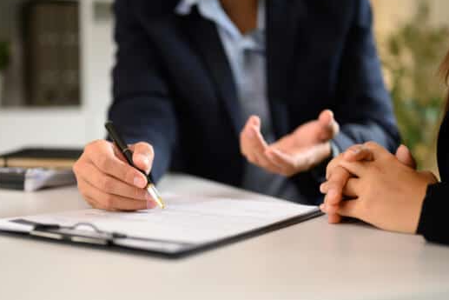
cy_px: 160
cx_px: 200
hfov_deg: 34.4
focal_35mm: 58
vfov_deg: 23.4
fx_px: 724
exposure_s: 1/400
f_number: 1.8
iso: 400
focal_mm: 50
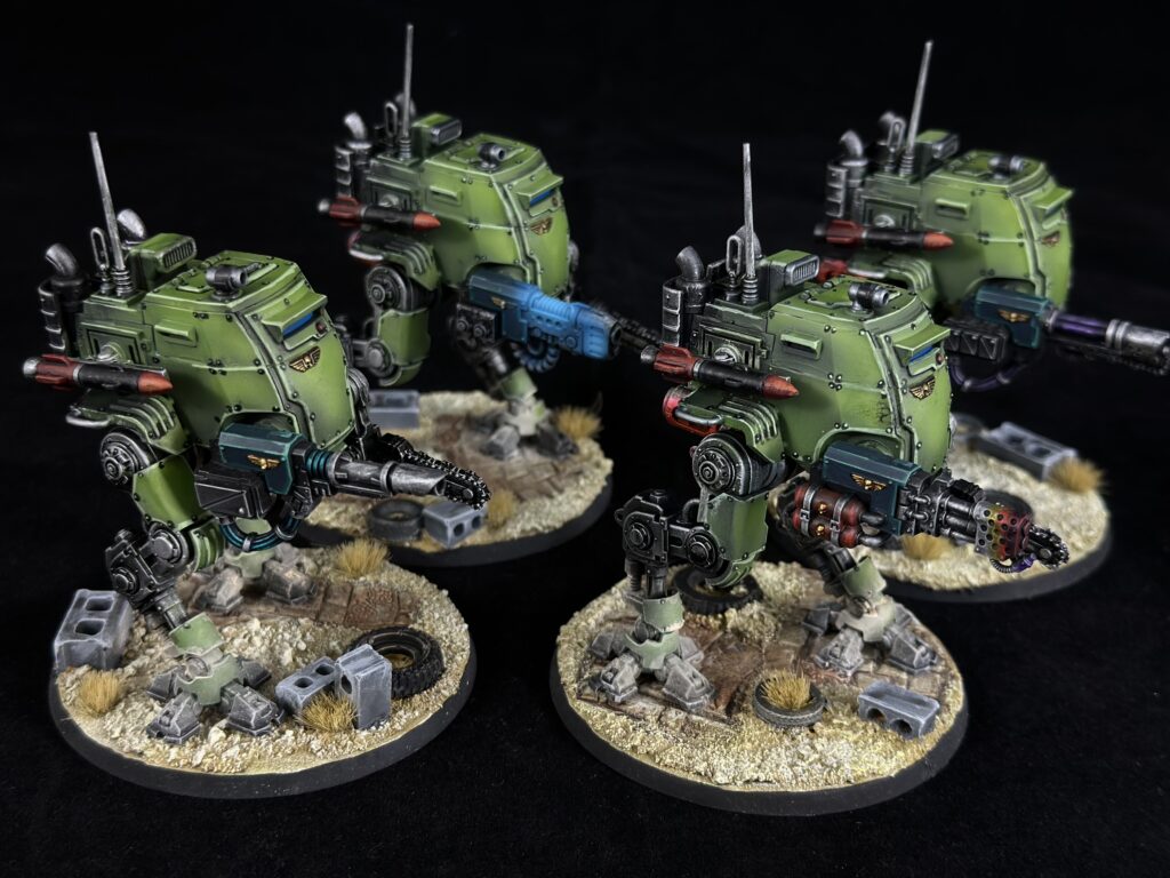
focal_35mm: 48
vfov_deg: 30.3
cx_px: 585
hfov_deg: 39.7
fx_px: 1622
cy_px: 439
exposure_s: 1/50
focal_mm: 6.86
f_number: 1.78
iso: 64
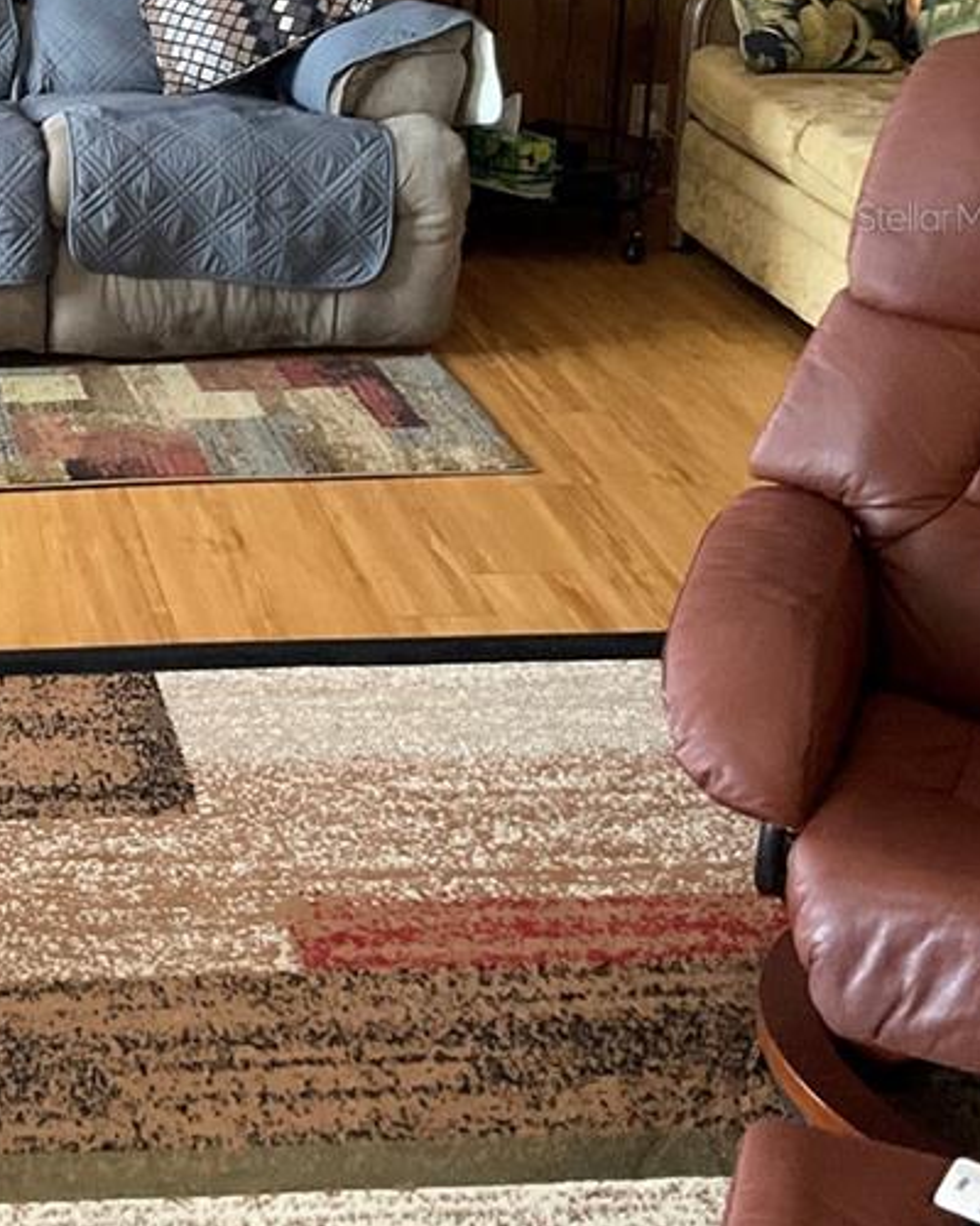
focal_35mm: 68
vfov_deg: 27.3
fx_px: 2465
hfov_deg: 21.4
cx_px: -74
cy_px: 216
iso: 200
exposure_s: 1/60
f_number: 1.8
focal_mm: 3
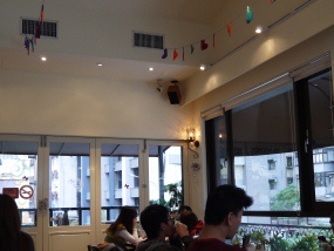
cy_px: 154
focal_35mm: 44
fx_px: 425
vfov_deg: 32.8
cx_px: 162
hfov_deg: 42.9
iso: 800
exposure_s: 1/60
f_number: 3.5
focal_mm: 14
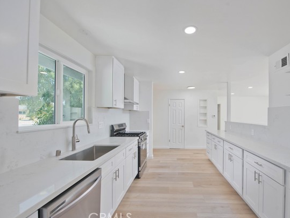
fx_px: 134
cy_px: 110
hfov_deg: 93.8
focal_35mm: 16
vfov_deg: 78.1
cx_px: 167
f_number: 5.6
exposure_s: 1/200
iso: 400
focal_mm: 14
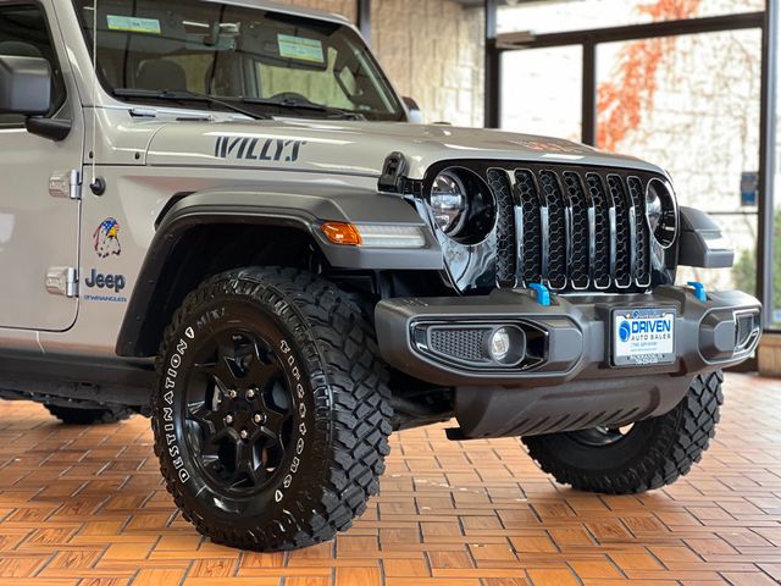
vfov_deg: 19.1
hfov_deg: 25.3
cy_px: 293
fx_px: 1737
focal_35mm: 77
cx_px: 390
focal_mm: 9
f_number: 2.8
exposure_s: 1/40
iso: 200
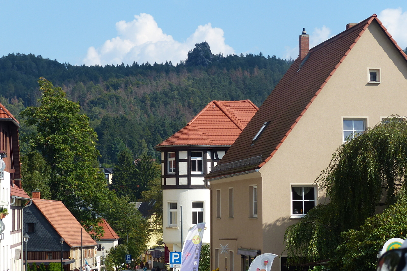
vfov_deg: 12.2
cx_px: 168
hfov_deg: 18.3
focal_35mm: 112
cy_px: 145
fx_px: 1266
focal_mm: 16
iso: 100
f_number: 4
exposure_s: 1/800
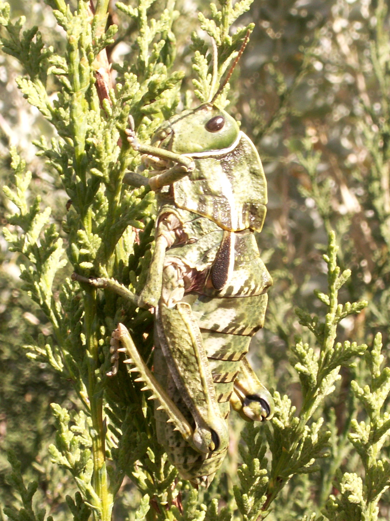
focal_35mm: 62
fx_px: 931
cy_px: 260
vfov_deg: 31.2
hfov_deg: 23.7
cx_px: 195
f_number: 6.3
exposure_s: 1/125
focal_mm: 10.3
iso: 50
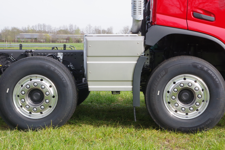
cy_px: 75
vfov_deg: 22.6
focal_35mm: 60
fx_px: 375
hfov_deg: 33.4
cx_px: 112
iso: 800
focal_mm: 40
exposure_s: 1/100
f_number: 22
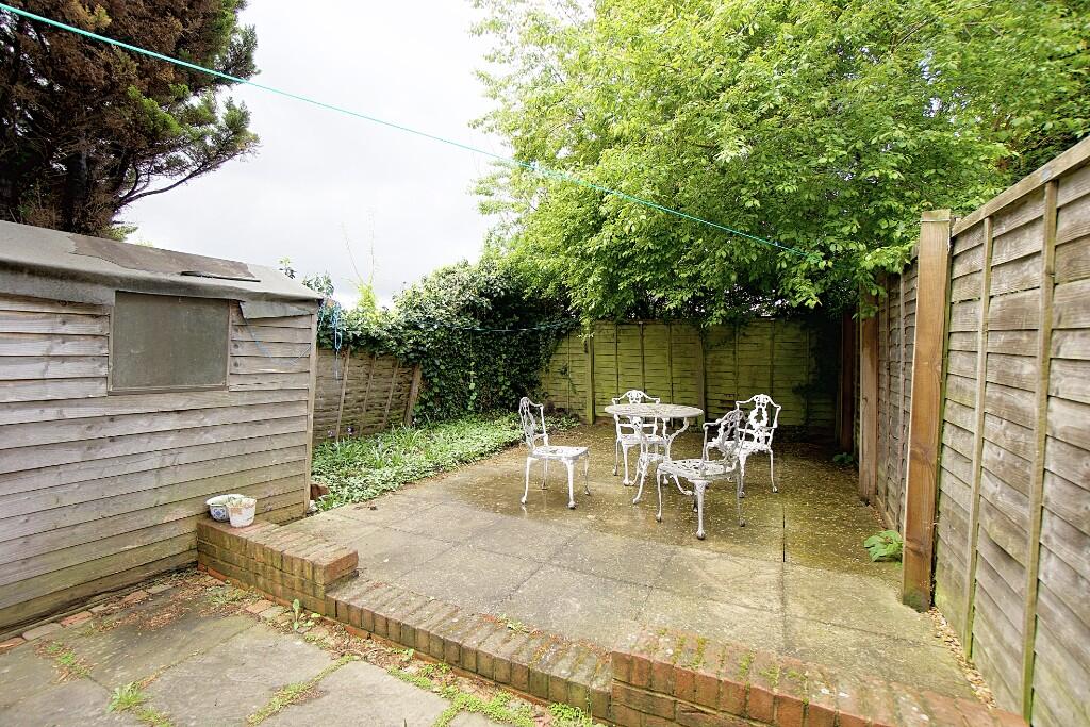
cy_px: 364
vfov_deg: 77.3
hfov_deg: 100.4
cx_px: 545
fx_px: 454
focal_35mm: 15
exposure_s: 1/80
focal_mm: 10
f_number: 5
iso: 100
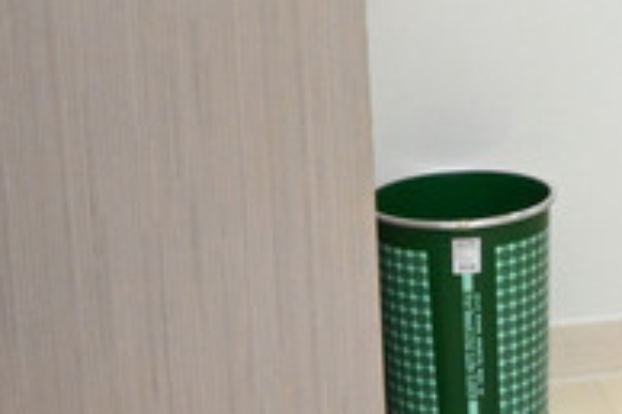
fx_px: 1744
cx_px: 734
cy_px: 56
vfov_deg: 13.4
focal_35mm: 101
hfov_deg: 19.2
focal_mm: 14
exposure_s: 1/250
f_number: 8
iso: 2500
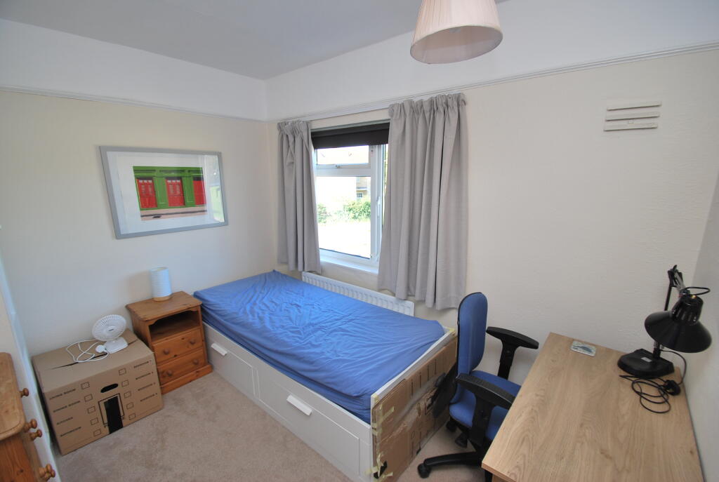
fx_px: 300
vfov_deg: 77.6
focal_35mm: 15
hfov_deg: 100.3
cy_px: 241
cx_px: 360
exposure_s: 1/80
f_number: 4.5
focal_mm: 10
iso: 200
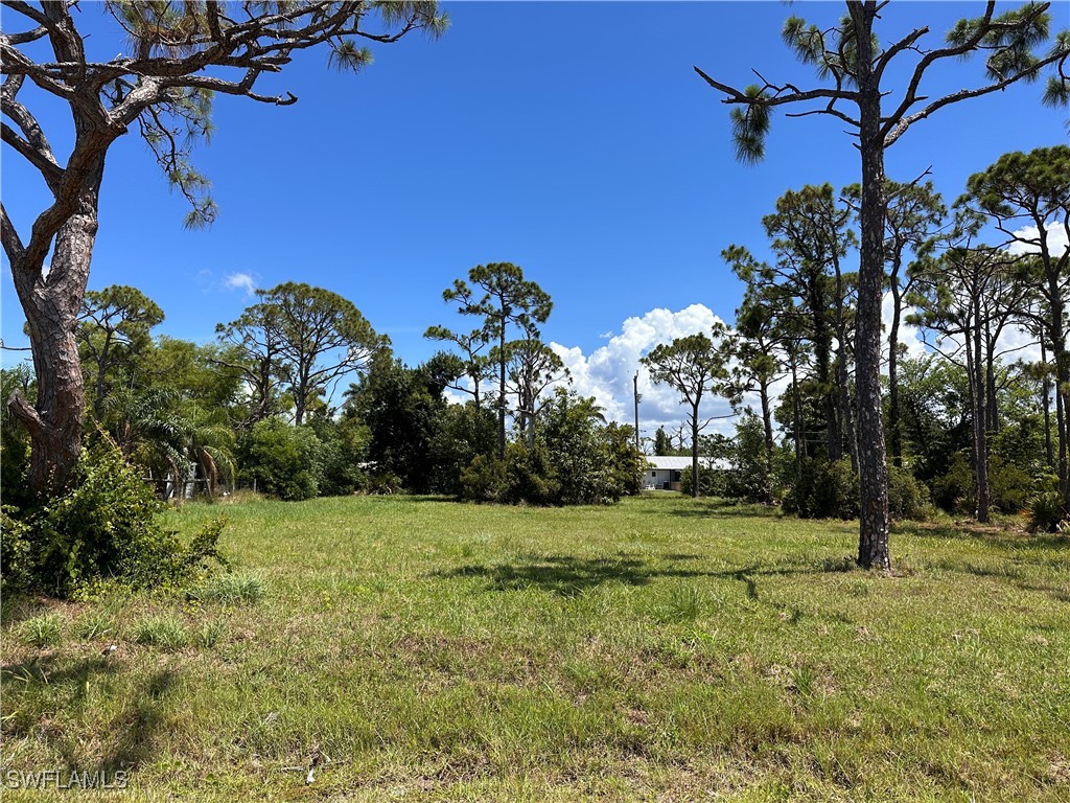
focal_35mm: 24
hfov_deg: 71.6
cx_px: 535
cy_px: 402
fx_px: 742
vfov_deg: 56.8
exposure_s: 1/4016
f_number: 1.78
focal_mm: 6.86
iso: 80
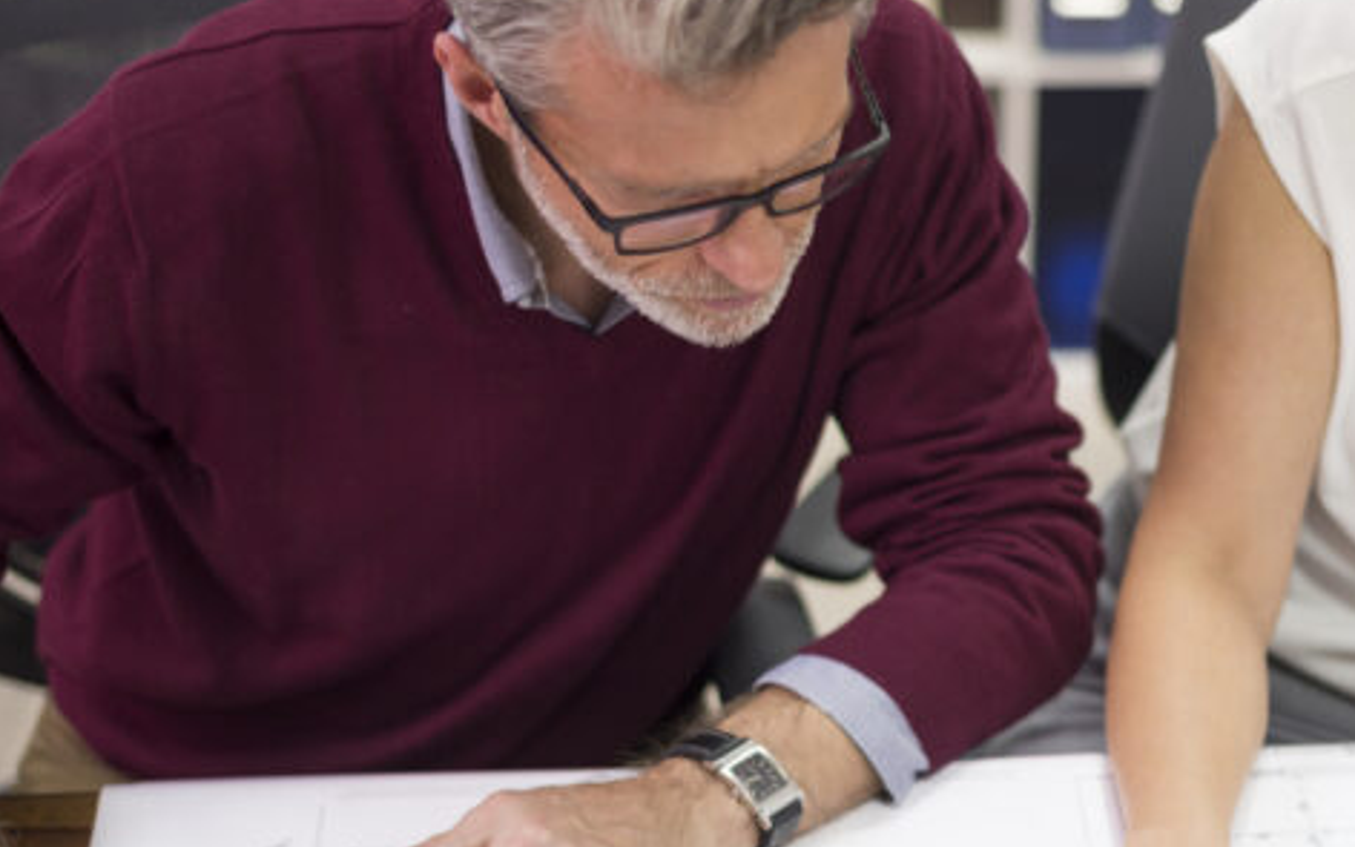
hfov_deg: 24.7
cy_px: 579
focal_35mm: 83
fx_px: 3065
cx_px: 1005
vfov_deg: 15.7
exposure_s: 1/125
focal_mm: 50
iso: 160
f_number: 2
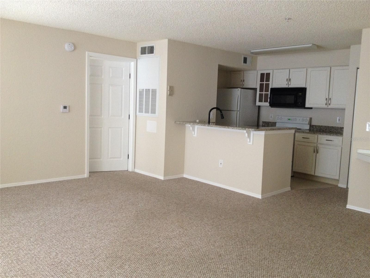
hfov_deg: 52.6
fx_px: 374
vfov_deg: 40.7
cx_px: 185
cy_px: 139
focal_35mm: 35
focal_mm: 4.28
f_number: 2.4
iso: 200
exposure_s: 1/20
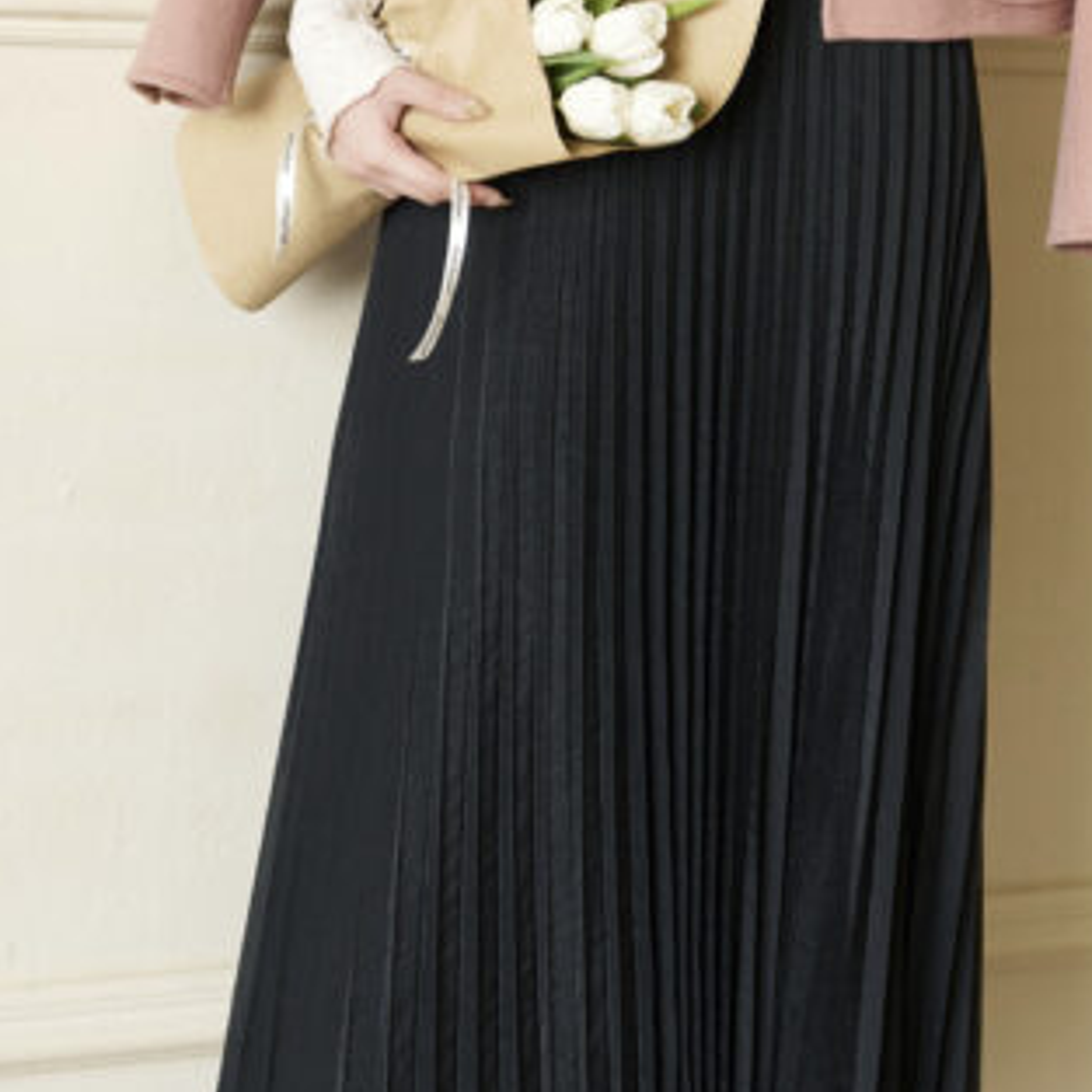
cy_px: -368
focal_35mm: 135
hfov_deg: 12.9
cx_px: 788
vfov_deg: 12.5
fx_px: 4818
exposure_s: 1/160
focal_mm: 50
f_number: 2.5
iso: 400
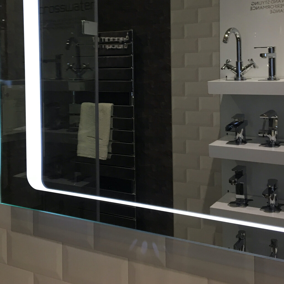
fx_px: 473
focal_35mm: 51
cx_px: 117
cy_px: 84
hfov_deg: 33.3
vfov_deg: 33.0
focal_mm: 4.15
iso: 64
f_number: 2.2
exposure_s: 1/33
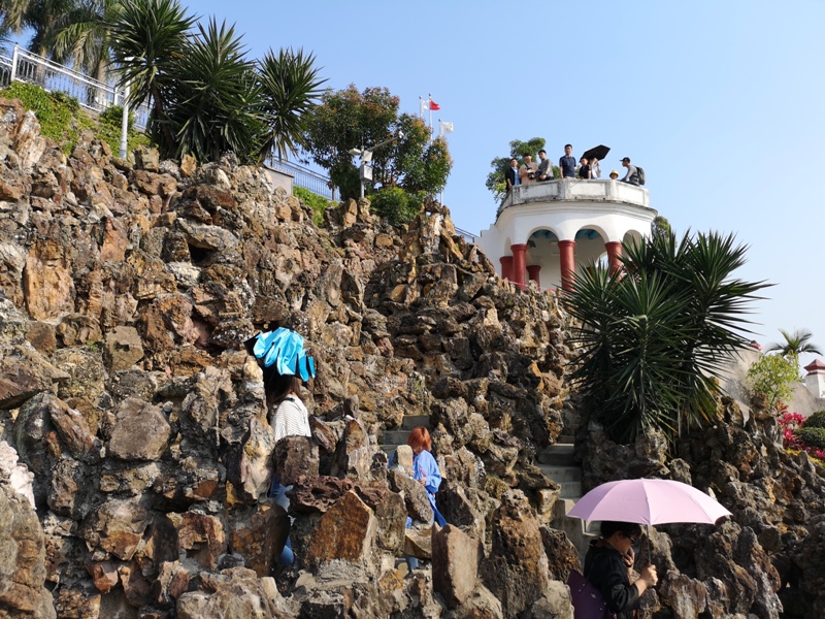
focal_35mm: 27
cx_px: 412
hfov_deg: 65.3
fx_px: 643
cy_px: 310
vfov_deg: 51.4
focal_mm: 3.95
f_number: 1.8
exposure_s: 1/1479
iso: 50
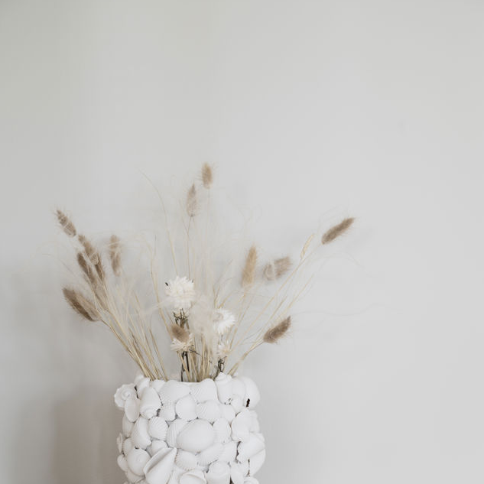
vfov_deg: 19.2
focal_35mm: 90
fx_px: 1424
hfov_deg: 19.3
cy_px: 350
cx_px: 244
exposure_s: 1/2.5
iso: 64
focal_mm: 70
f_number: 6.3
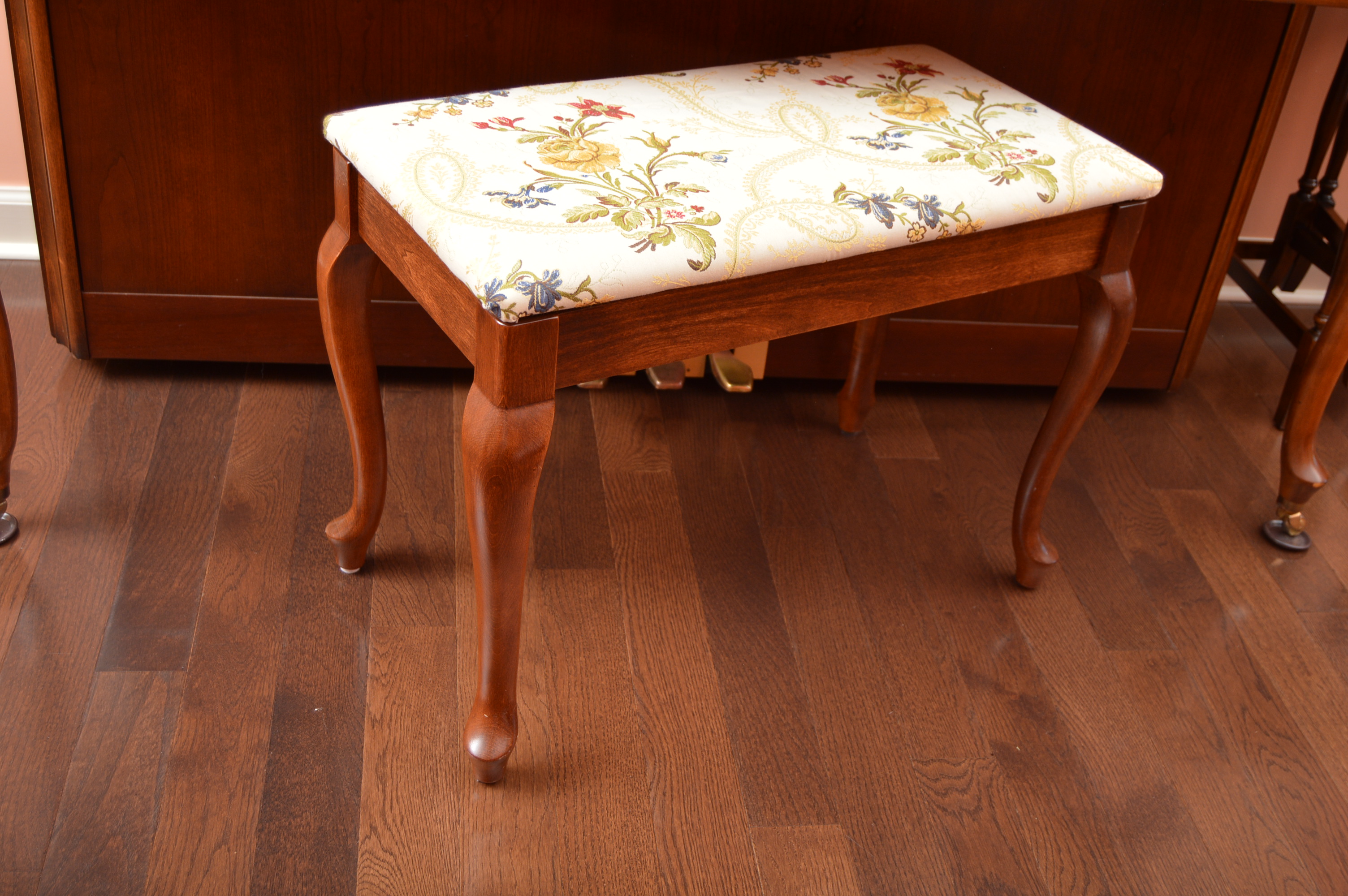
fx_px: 1459
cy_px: 448
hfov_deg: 49.6
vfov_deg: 34.1
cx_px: 674
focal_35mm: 39
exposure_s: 1/200
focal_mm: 26
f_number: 4
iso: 200
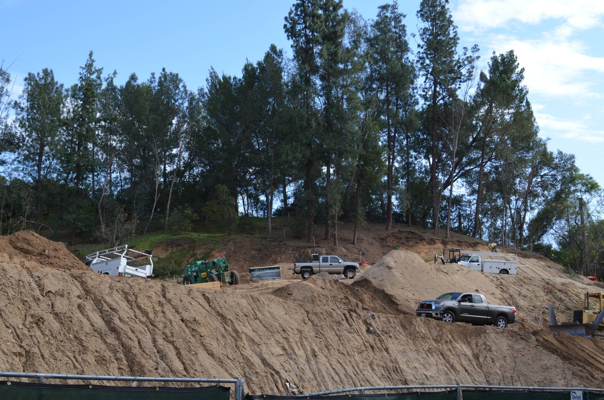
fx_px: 753
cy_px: 200
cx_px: 302
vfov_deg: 29.7
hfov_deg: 43.7
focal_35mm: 45
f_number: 8
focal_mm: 30
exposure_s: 1/250
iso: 200
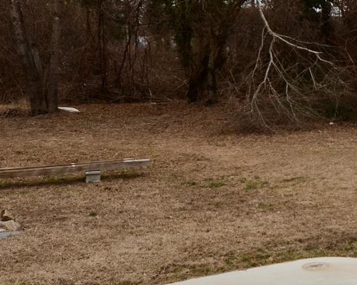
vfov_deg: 11.6
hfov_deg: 14.1
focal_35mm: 133
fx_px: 1405
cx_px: 426
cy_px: 71
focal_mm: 24
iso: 100
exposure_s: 1/250
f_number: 8
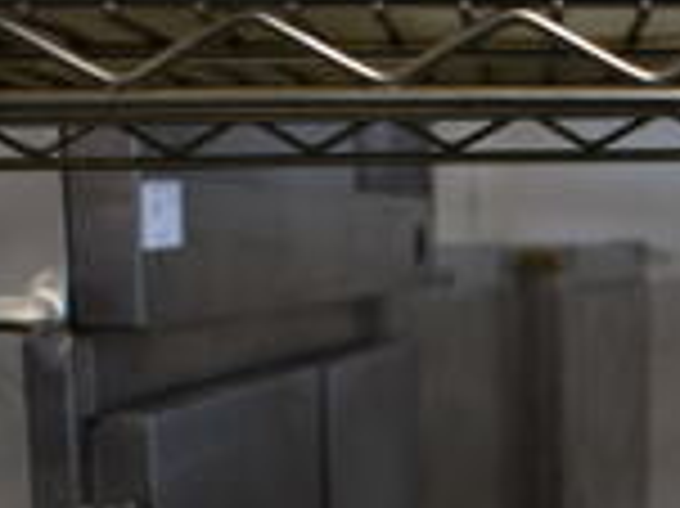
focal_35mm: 105
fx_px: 2061
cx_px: 495
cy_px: 859
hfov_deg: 18.6
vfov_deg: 13.0
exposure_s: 1/30
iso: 200
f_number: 3.5
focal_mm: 18
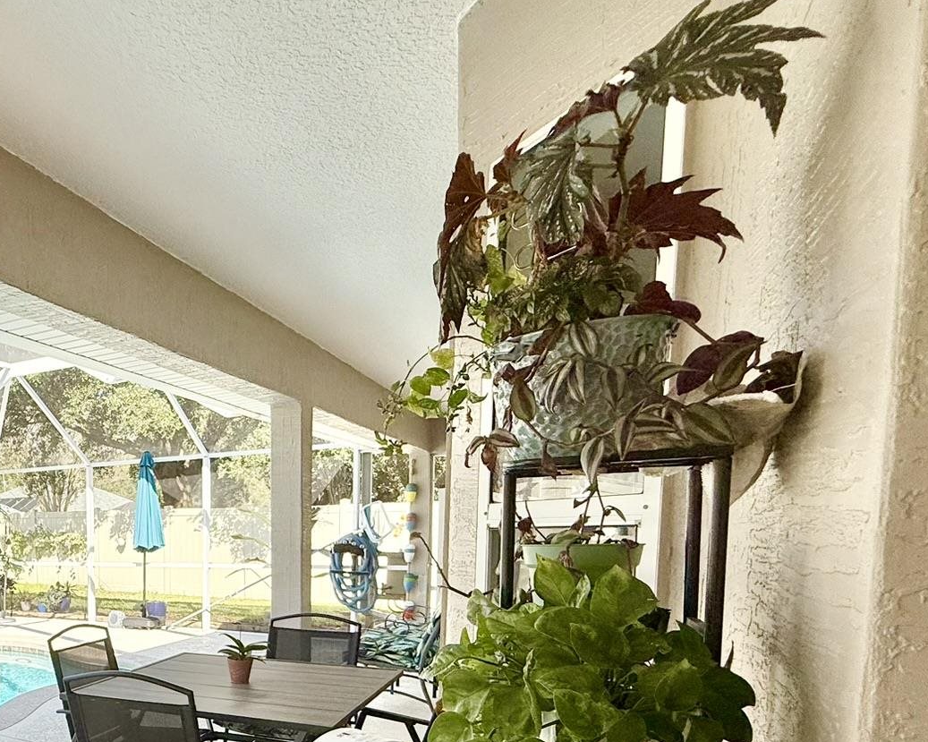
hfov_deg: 56.1
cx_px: 107
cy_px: 610
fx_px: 741
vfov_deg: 49.5
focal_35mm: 27
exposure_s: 1/631
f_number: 2.2
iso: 50
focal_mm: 2.22
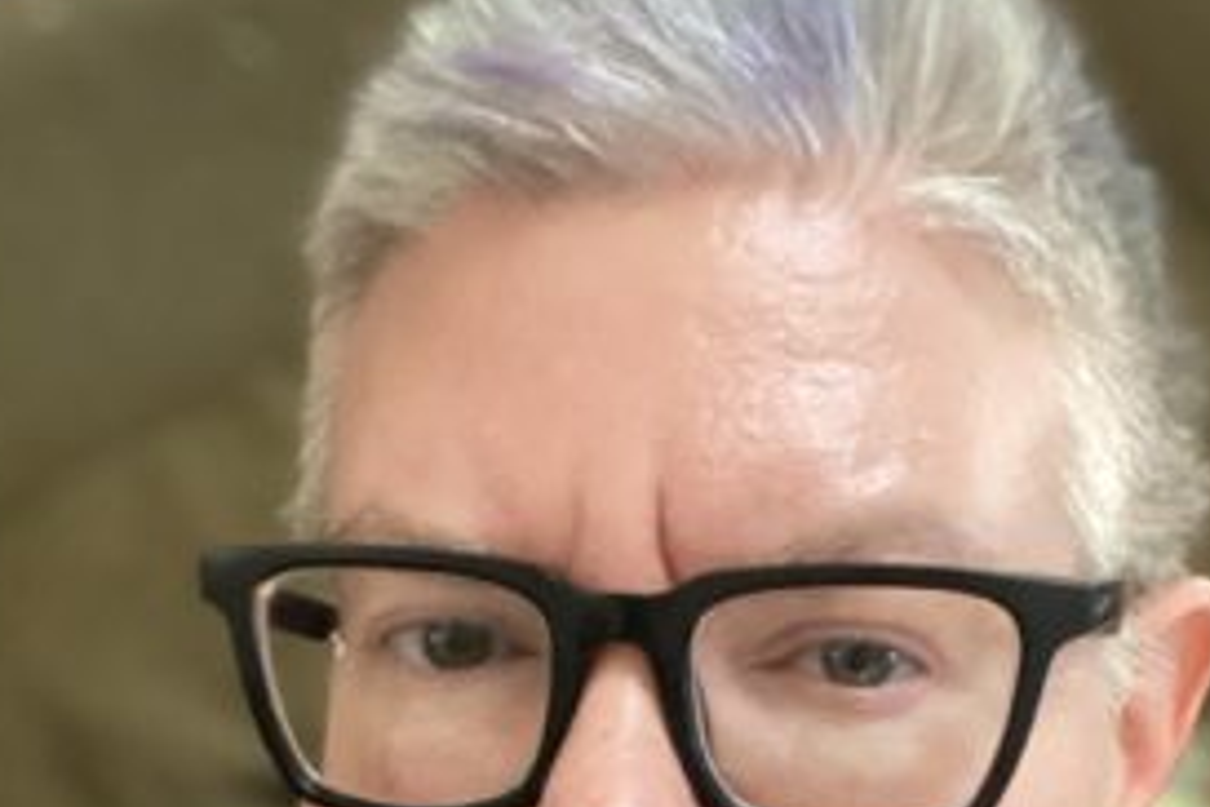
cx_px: 652
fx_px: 2151
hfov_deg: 31.4
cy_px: 1042
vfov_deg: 19.6
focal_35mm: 64
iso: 400
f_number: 2.2
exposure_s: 1/39
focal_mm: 2.71
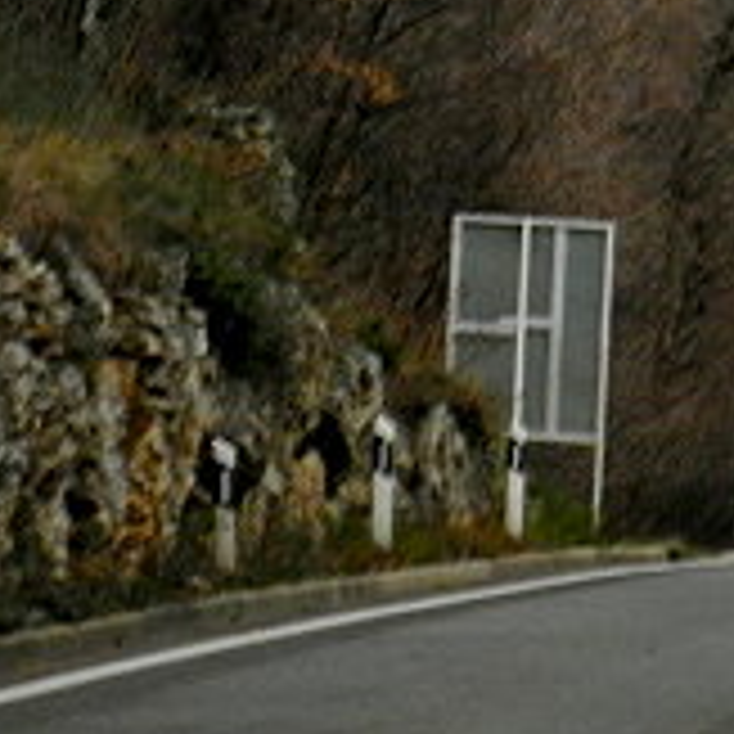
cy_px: -365
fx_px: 19216
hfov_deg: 2.2
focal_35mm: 801
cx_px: 1292
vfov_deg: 2.2
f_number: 5.3
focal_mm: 39.1
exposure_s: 1/250
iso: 160
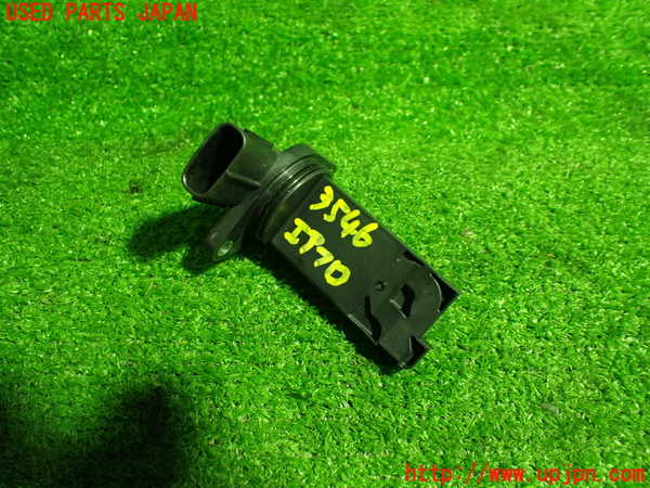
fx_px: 563
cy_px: 244
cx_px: 325
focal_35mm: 30
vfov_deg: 46.8
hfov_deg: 60.0
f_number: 2.3
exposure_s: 1/60
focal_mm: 5.4
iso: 800
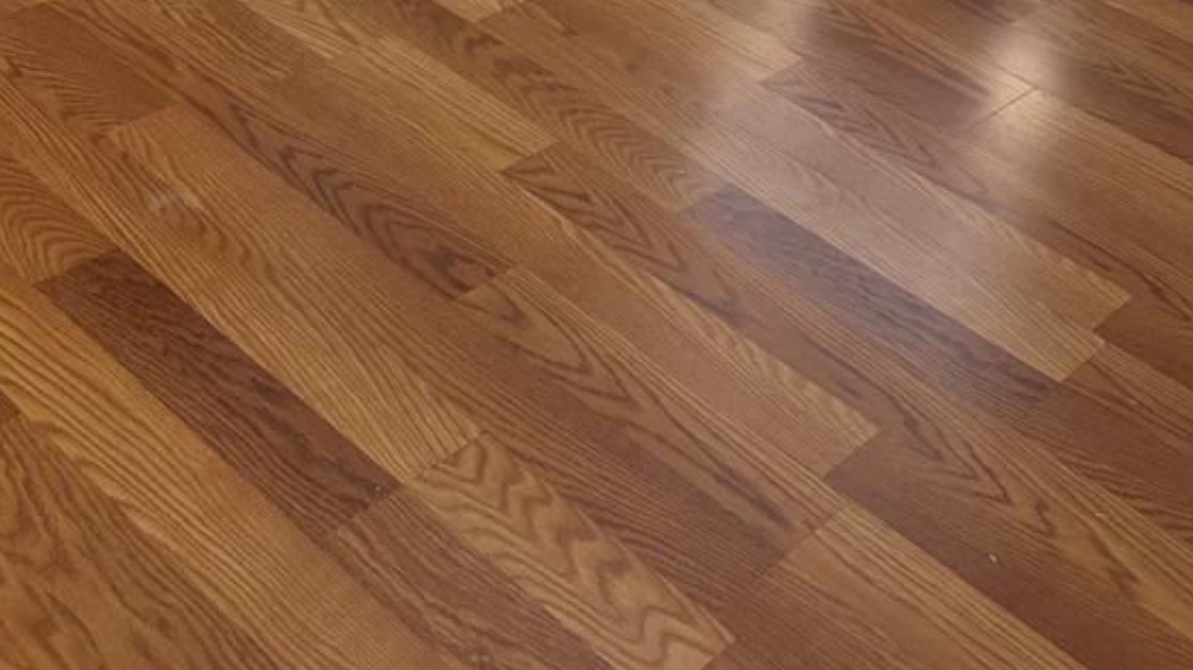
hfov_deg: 34.4
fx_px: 1929
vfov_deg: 17.5
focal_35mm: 61
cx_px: 634
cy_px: -375
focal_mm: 5.96
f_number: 1.6
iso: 160
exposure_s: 1/120
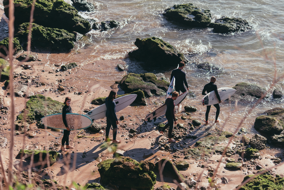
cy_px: 95
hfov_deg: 17.1
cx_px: 142
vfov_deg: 11.4
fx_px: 947
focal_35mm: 120
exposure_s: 1/800
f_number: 4.5
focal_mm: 120
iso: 100
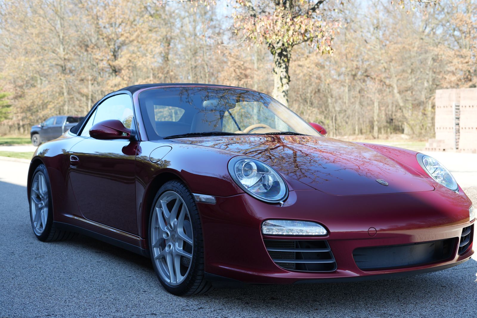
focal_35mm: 50
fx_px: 663
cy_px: 159
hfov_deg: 39.6
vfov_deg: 27.0
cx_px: 238
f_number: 4.5
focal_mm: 50
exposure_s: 1/80
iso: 100
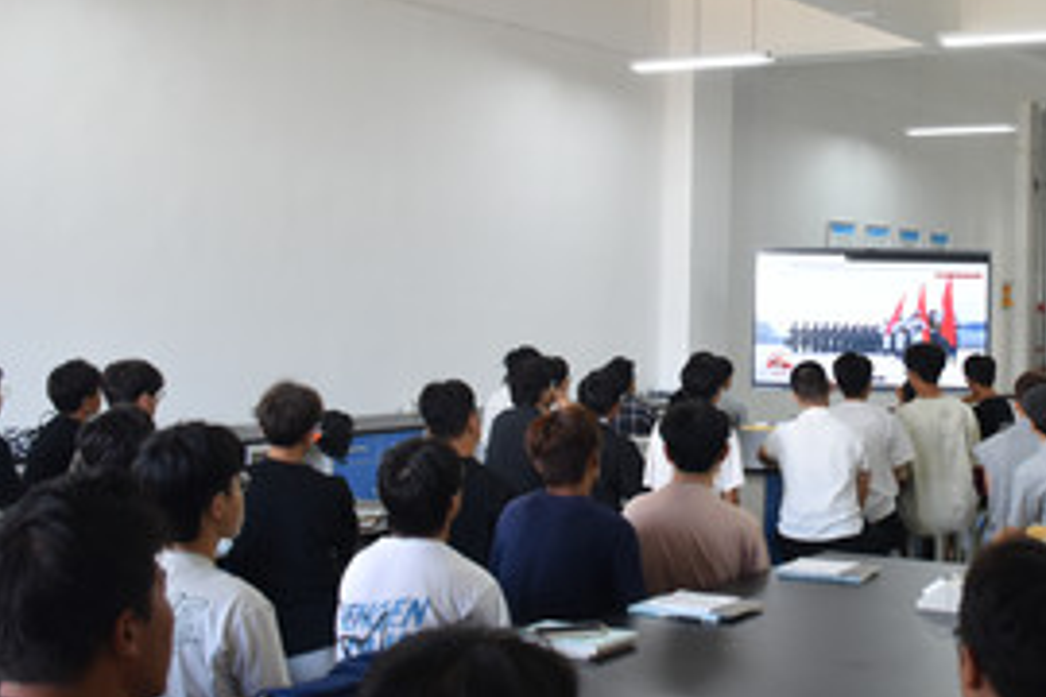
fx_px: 1453
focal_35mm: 50
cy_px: 275
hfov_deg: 38.1
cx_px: 837
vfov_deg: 26.9
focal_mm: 18
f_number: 4
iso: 640
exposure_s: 1/60
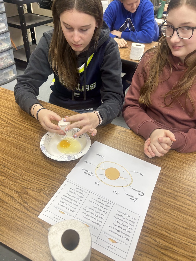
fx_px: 196
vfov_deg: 67.3
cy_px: 130
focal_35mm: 26
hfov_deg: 53.1
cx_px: 98
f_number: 1.5
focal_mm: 5.7
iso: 100
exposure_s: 1/120
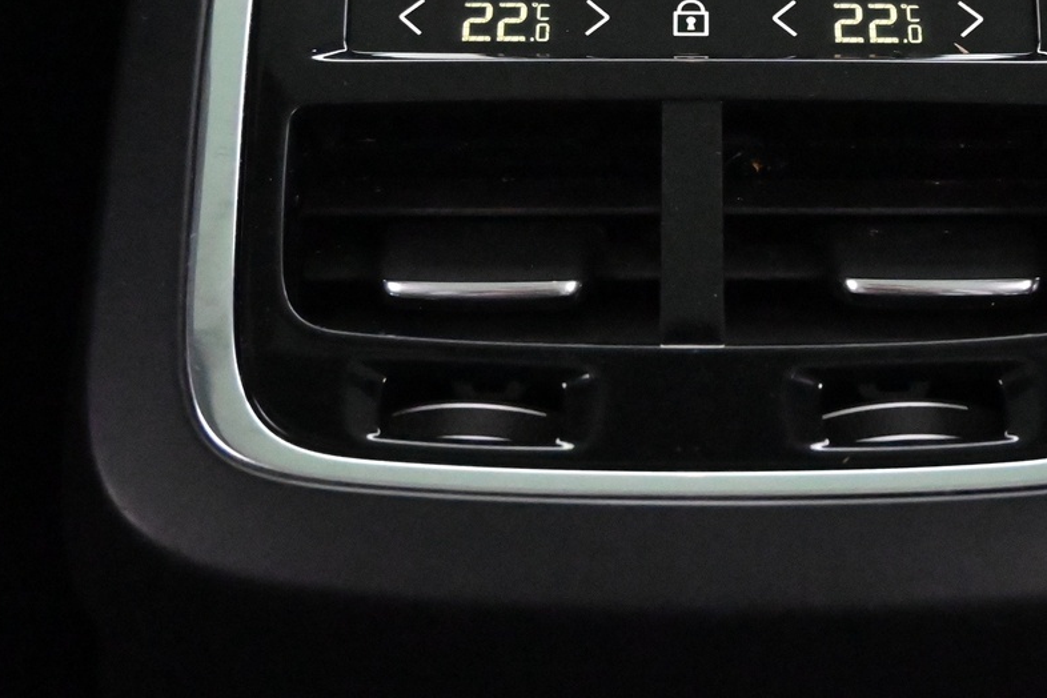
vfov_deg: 19.2
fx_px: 2022
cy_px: 53
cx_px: 678
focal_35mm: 70
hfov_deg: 28.9
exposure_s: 1/40
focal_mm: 22.5
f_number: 4
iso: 14400
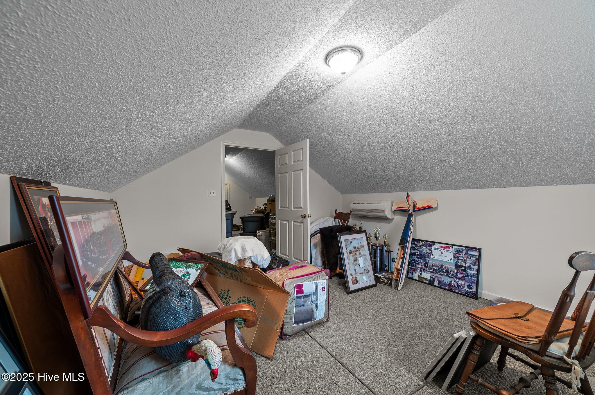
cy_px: 198
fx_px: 231
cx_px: 298
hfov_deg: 104.3
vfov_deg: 81.1
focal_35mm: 14
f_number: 8
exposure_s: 1.6
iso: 250
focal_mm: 14
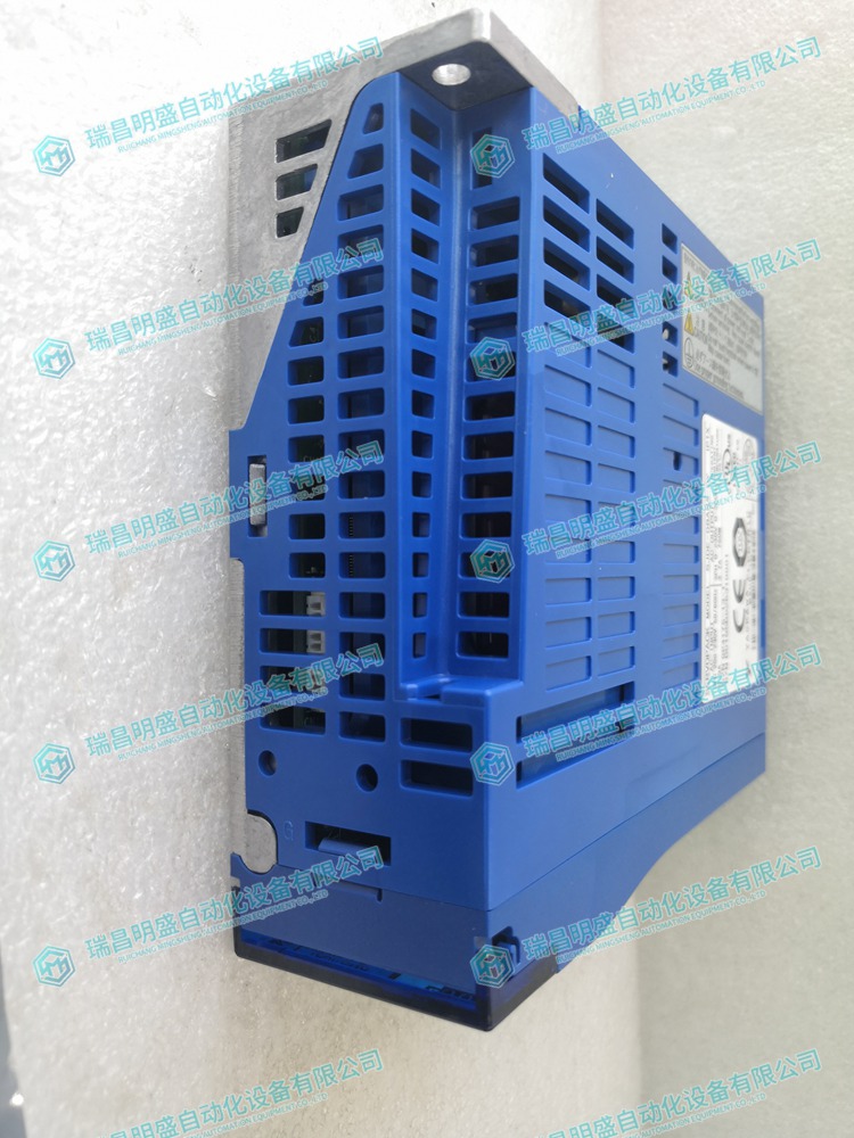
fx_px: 888
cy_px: 569
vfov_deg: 65.3
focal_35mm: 27
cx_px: 427
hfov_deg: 51.4
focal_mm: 3.95
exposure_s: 1/50
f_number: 1.8
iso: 80
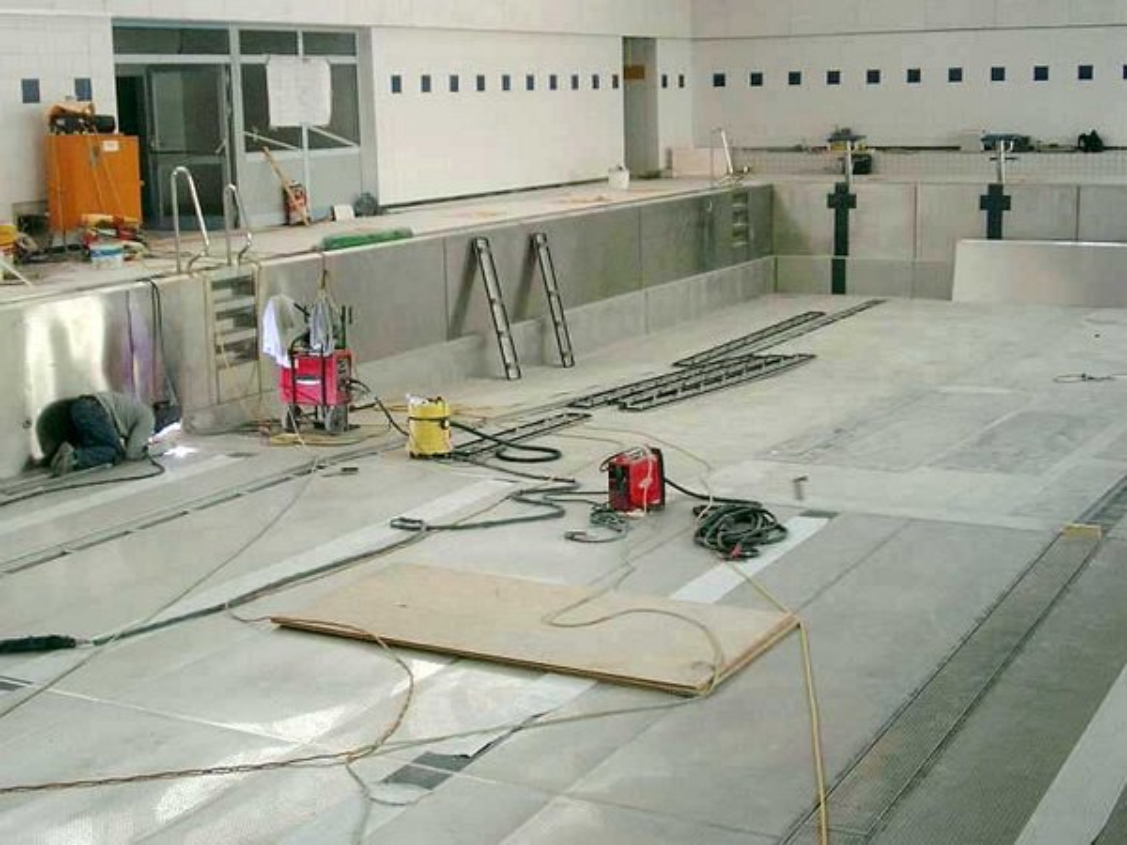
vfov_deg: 29.1
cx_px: 564
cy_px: 422
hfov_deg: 38.2
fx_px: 1628
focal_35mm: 50
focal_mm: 10.2
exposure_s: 1/100
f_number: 3
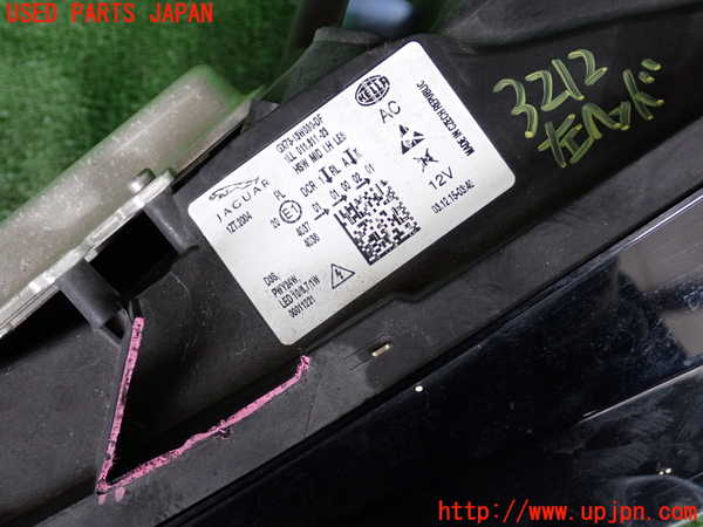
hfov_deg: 42.9
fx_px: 894
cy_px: 264
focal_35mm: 44
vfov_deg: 32.9
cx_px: 352
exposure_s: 1/125
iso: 400
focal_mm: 7.84
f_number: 2.9
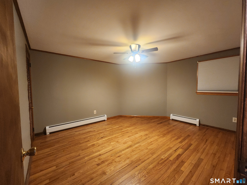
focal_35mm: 13
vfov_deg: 89.9
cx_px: 124
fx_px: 93
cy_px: 92
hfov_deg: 106.2
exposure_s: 1/30
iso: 500
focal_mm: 2.2
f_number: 2.2
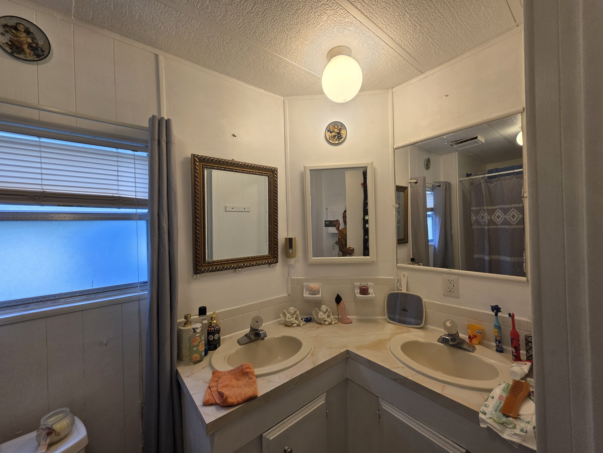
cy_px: 226
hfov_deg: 106.2
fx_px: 226
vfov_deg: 89.9
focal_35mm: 13
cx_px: 302
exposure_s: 1/120
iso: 64
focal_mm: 2.2
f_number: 1.9
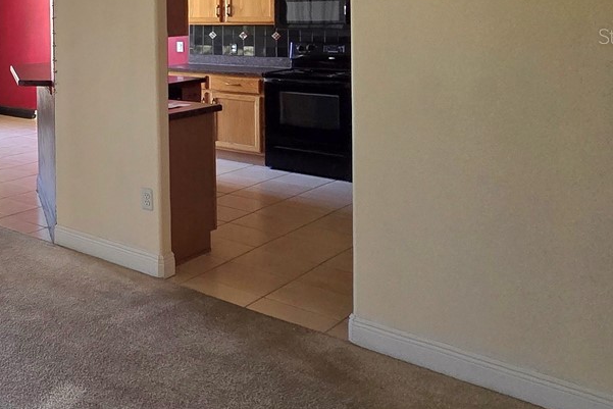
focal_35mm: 36
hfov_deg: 38.9
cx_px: -121
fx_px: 613
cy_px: 36
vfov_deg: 34.7
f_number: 2.2
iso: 200
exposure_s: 1/60.2
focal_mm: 2.2
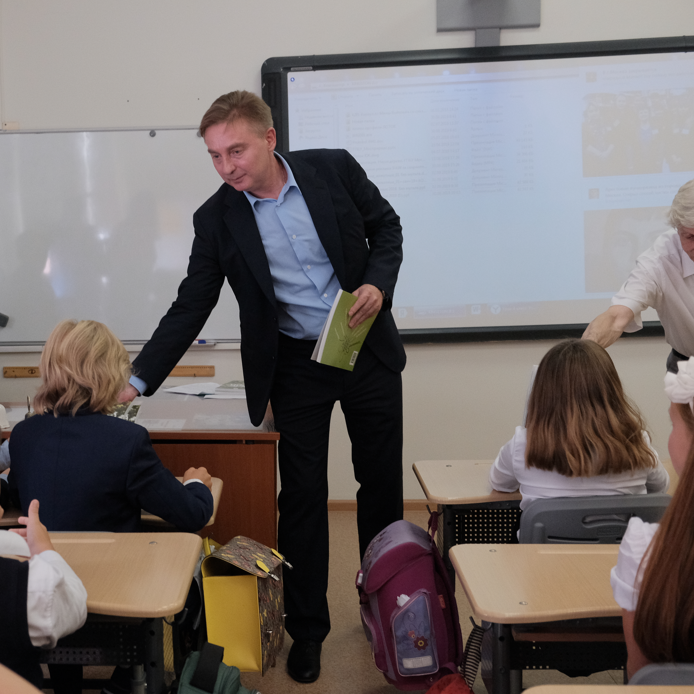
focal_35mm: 49
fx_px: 1111
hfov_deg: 34.3
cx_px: 214
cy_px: 348
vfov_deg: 34.7
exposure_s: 1/250
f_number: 4
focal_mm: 25.4
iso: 2500
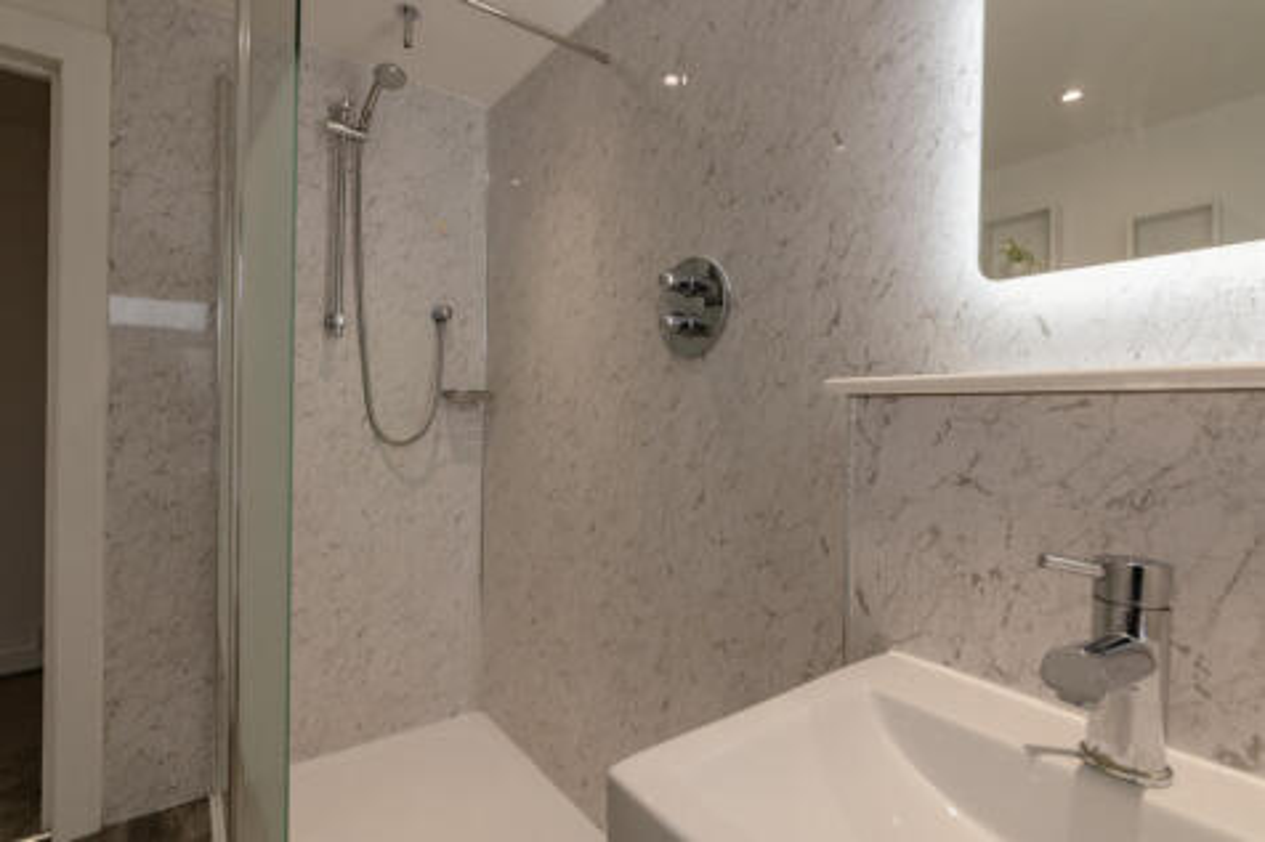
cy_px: 421
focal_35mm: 17
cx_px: 632
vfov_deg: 70.4
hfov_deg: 93.3
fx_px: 597
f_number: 8
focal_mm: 17
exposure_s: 1/50
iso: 400
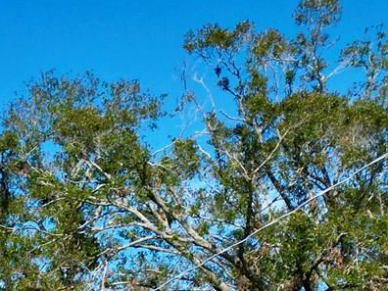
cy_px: 551
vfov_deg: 13.4
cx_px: -369
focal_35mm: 97
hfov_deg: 16.1
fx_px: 1087
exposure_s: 1/4000
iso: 140
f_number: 1.7
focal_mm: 6.72
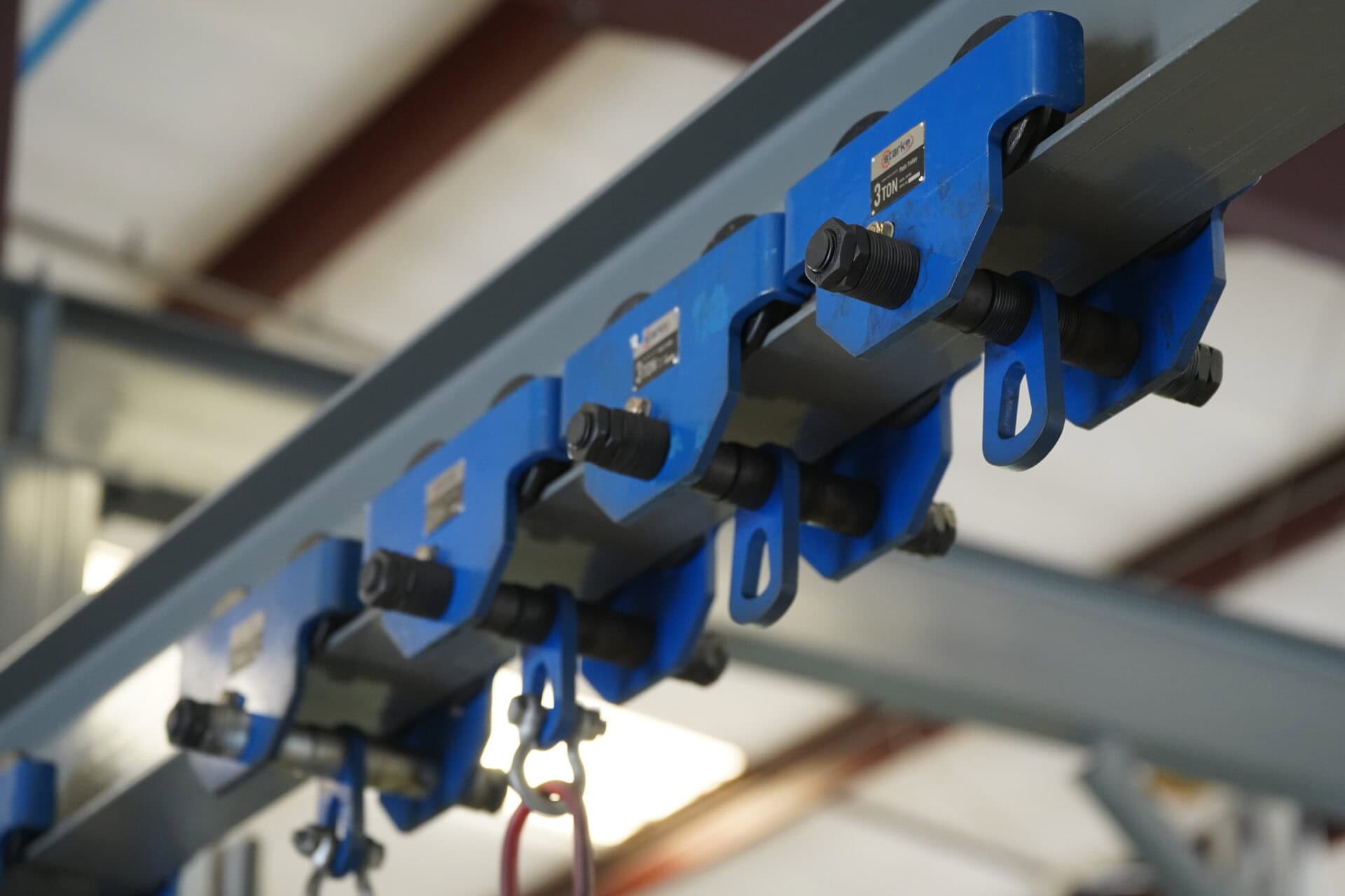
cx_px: 672
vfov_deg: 14.3
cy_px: 448
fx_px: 3586
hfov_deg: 21.2
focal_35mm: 96
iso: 4000
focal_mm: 96
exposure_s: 1/160
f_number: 2.8
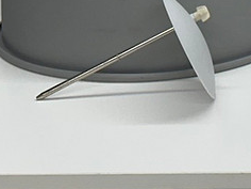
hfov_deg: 9.3
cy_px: -161
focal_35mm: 203
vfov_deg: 7.1
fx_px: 1472
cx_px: 458
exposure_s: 1/120
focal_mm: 6.86
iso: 80
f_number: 1.78
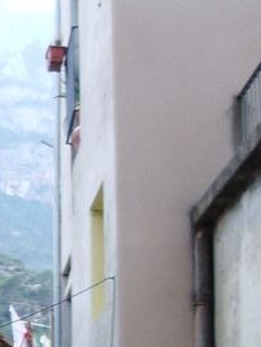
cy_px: 374
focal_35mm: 134
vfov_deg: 14.4
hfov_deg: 10.7
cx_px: -116
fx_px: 1344
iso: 100
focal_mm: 5.8
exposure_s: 1/60
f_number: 2.6
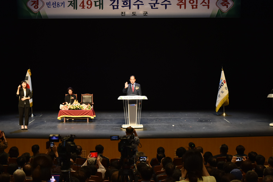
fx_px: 546
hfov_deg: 28.1
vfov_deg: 18.9
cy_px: 91
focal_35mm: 72
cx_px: 127
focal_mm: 58
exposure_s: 1/125
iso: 1600
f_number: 5.6
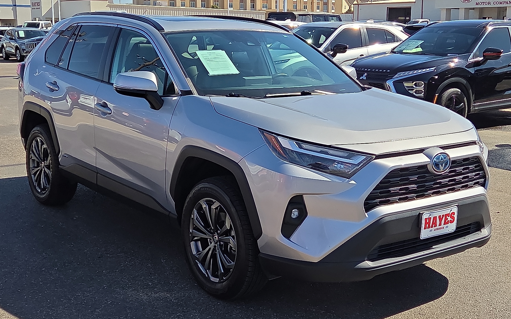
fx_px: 696
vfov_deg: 25.8
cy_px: 152
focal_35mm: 50
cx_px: 256
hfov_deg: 40.3
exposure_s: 1/2000
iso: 25
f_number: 1.8
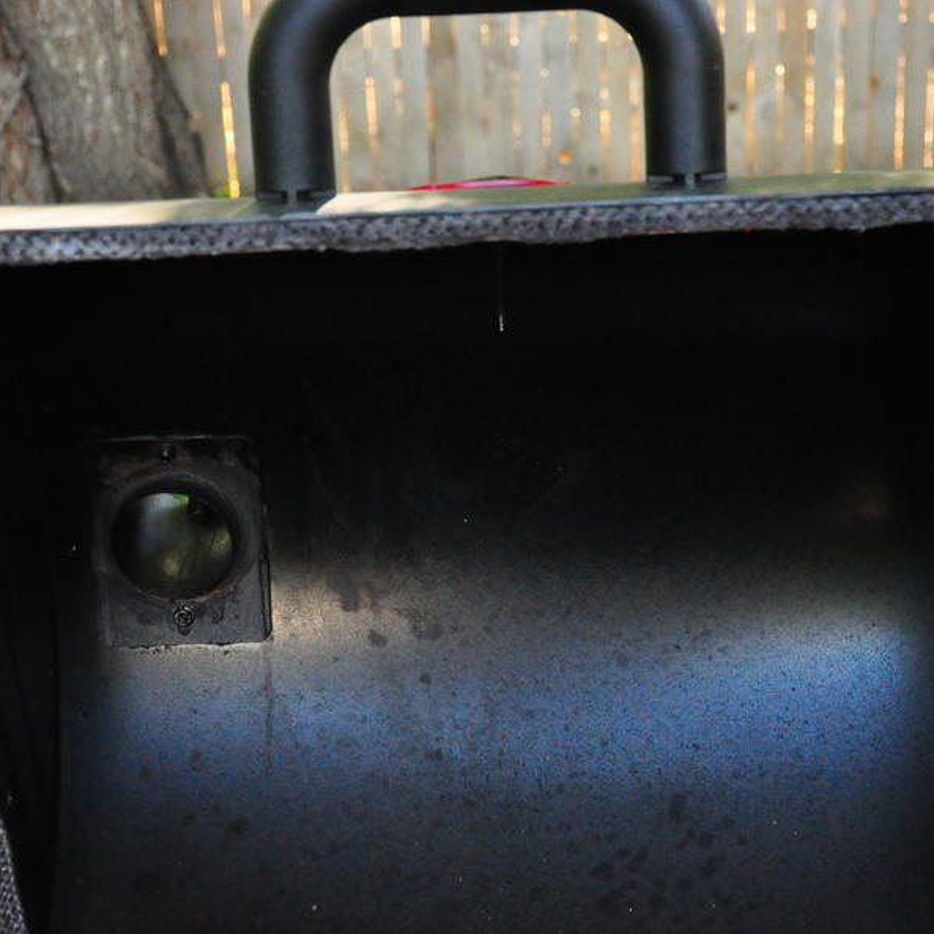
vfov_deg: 25.5
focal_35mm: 68
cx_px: 517
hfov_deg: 25.5
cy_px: 466
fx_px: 2065
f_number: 4.5
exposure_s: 1/640
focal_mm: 35
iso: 3200
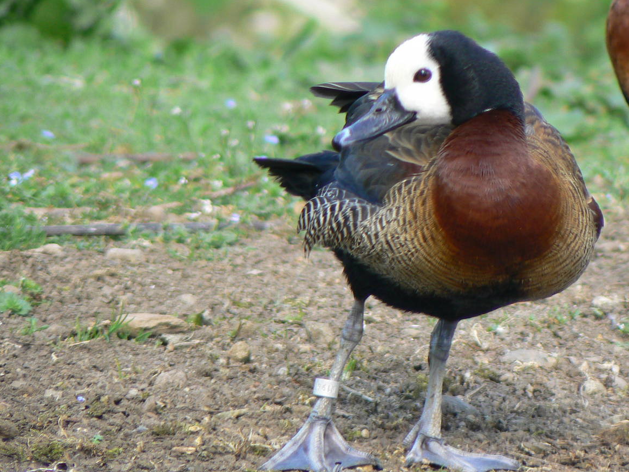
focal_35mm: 595
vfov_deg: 2.5
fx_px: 10809
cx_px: 395
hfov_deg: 3.3
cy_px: 177
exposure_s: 1/100
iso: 80
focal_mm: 72
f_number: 4
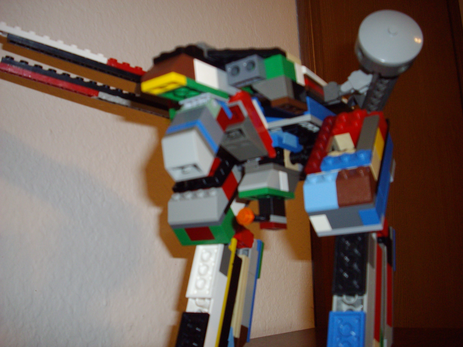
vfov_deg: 38.7
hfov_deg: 50.1
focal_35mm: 37
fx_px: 495
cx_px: 232
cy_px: 174
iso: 160
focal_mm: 6.2
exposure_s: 1/50
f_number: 2.8
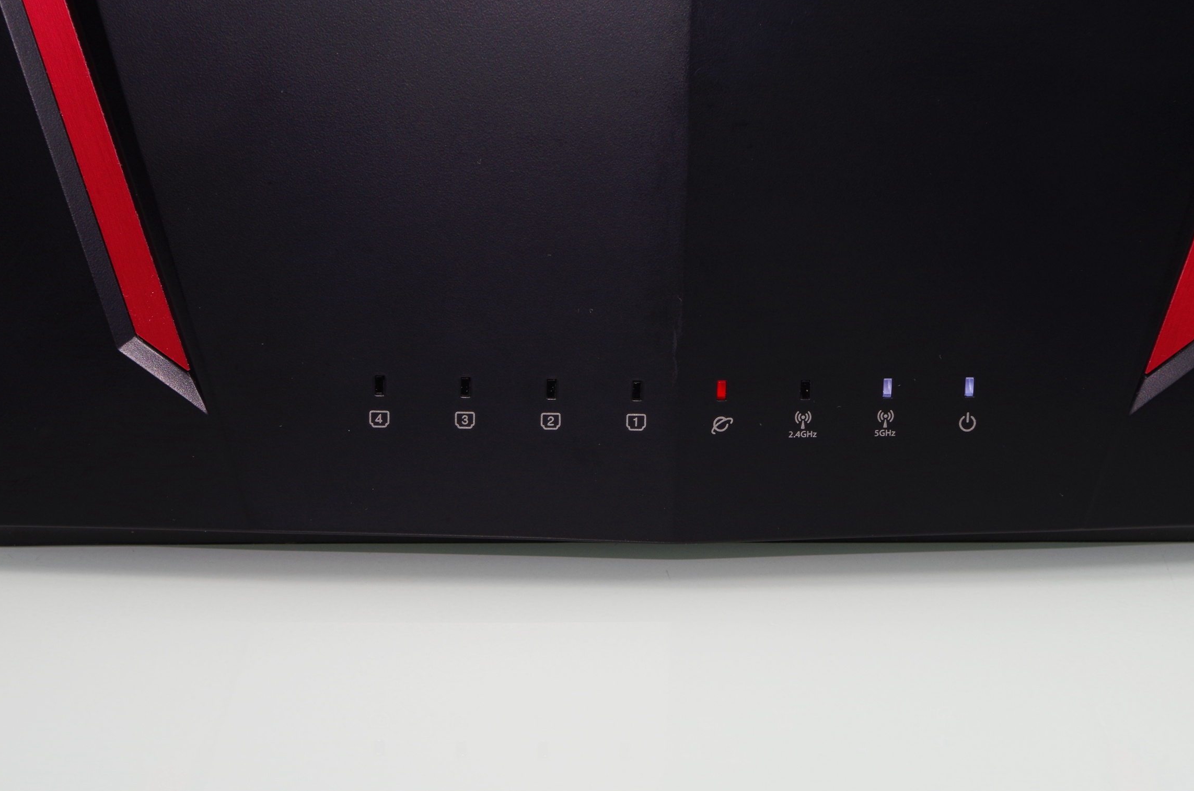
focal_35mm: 69
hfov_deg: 29.3
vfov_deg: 19.7
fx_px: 2284
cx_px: 639
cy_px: 380
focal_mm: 42.5
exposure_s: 1/30
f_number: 10
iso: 200
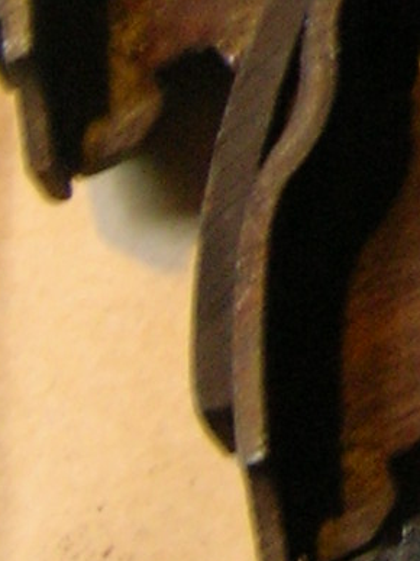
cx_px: 1105
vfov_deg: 9.5
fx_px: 3253
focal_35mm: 201
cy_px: -315
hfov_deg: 6.9
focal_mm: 5.7
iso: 100
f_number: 2.9
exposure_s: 1/5.6
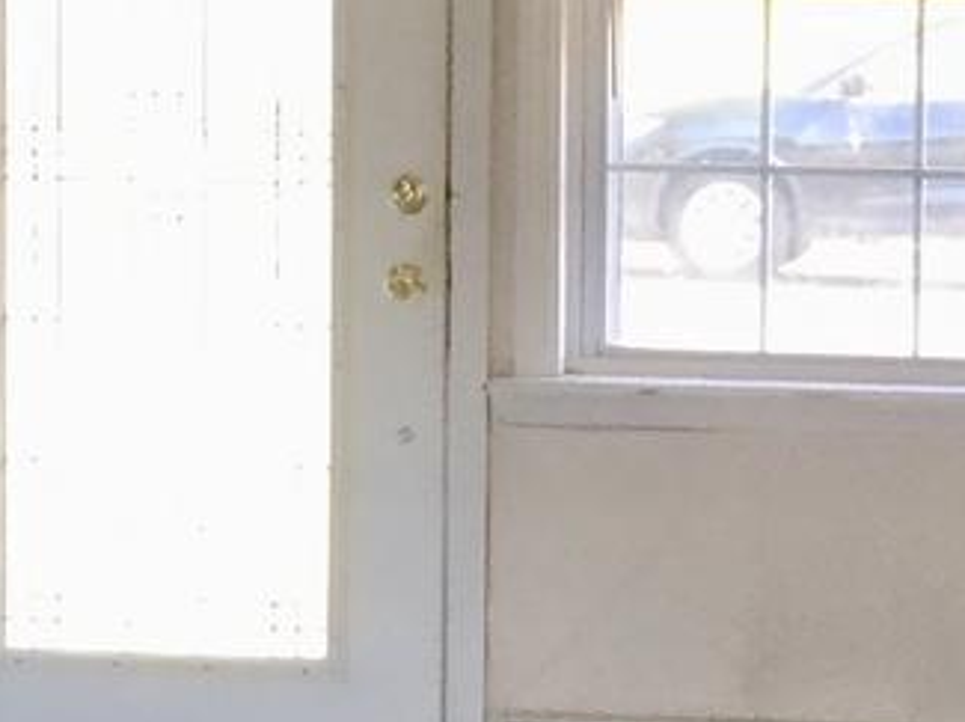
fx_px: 5096
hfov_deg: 10.8
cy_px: 232
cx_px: 802
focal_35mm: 183
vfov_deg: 8.1
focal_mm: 4.15
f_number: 2.2
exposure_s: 1/30
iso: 50
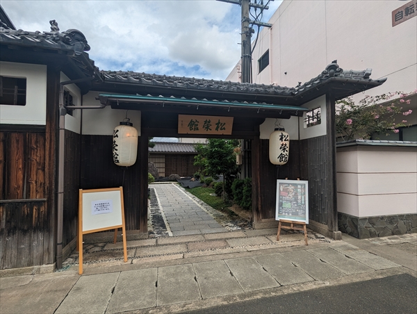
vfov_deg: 78.3
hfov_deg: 94.4
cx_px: 208
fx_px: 193
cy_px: 157
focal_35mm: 16
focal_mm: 2.35
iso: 51
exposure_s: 1/1148
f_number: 2.2
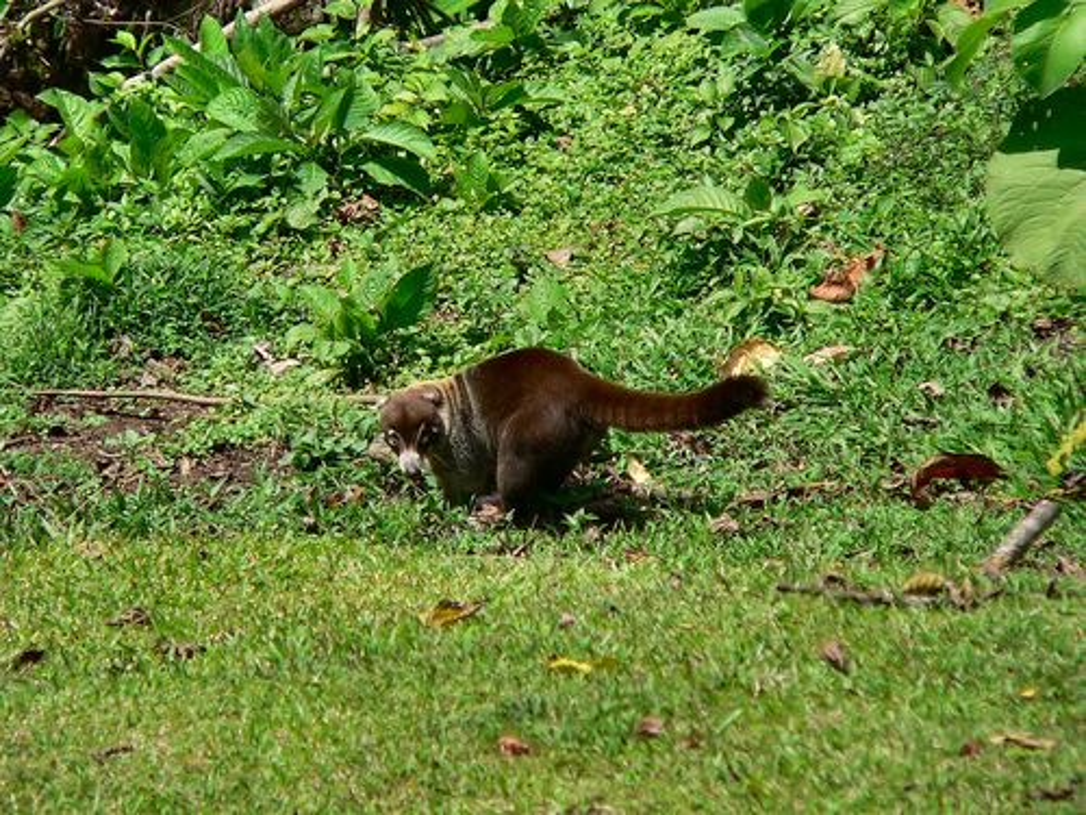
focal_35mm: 432
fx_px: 13553
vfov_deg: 3.4
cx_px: 543
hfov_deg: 4.6
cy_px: 408
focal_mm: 72
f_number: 4
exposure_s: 1/640
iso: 80
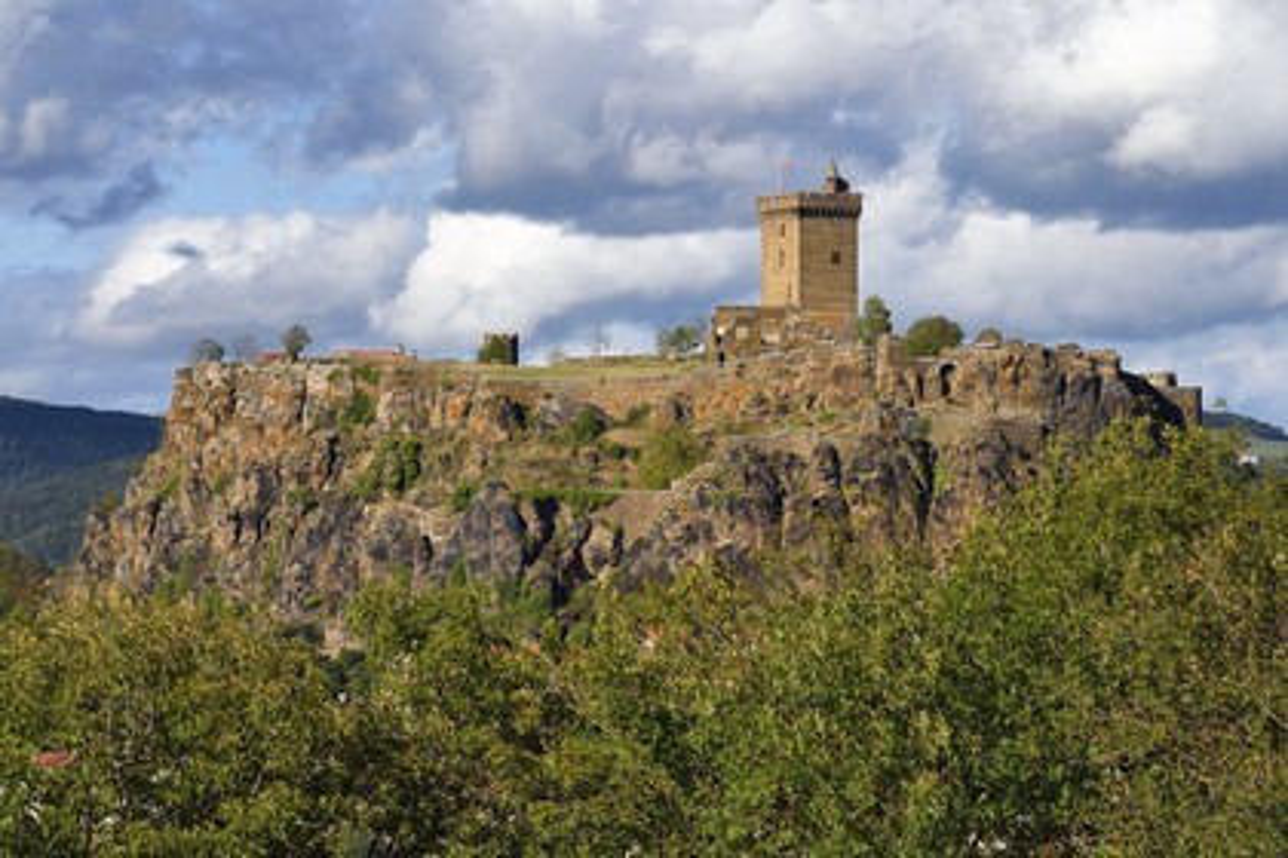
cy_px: 429
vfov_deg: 10.2
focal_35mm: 135
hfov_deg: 15.2
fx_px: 4830
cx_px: 644
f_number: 14
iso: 200
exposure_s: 1/250
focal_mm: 135
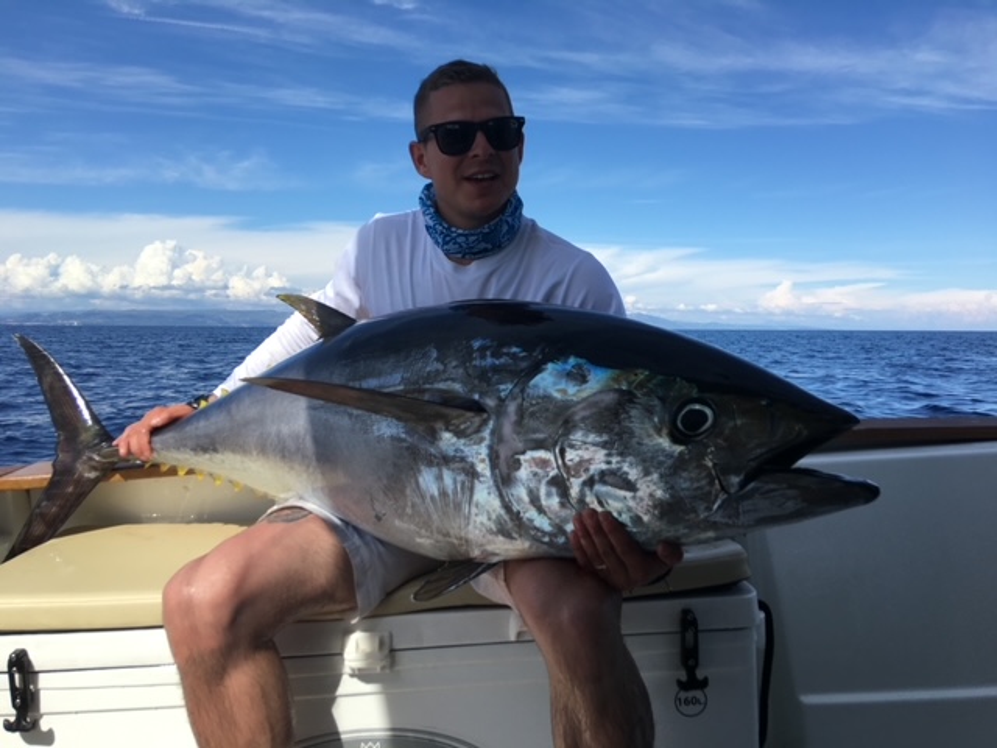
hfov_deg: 61.7
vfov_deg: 48.2
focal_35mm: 29
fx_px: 835
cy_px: 374
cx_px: 498
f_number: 2.2
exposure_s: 1/1374
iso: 25
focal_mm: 4.15
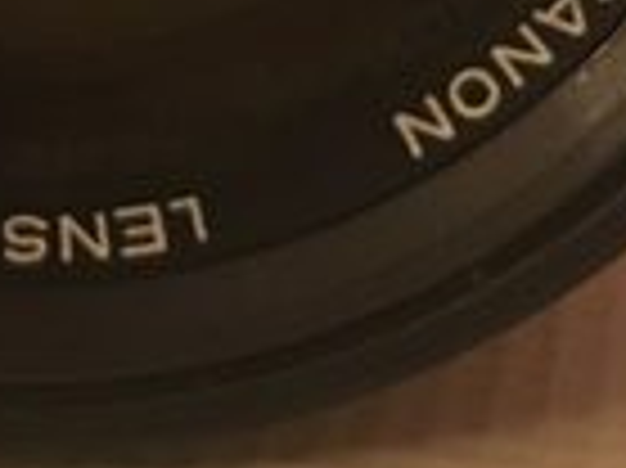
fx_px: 2259
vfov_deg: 11.0
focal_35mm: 125
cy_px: -400
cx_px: 23
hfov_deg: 15.5
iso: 250
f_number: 2.2
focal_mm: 4.15
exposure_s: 1/17
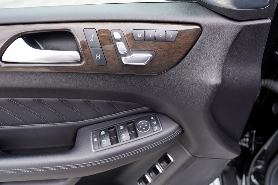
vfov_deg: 47.9
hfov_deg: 67.2
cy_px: 82
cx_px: 124
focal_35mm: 27
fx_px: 209
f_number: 4
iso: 160
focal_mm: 24
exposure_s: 1/60
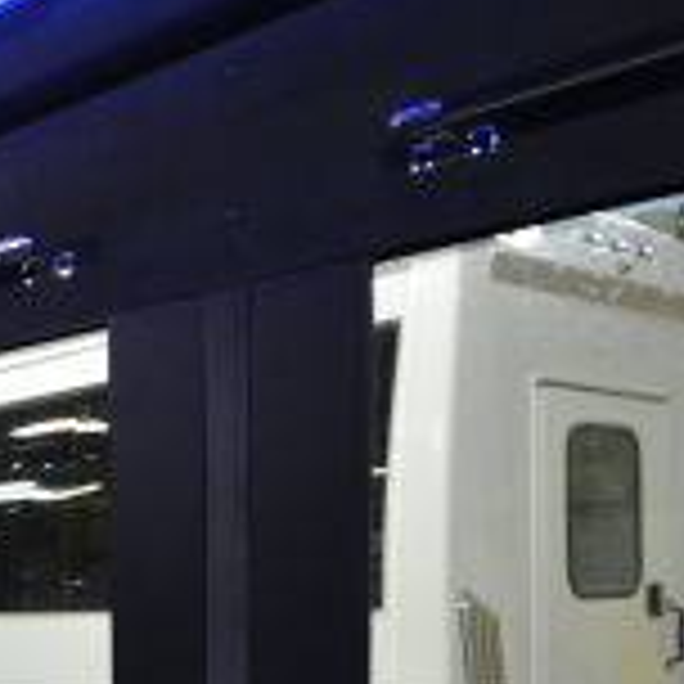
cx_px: -423
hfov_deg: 24.6
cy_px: 603
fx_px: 1051
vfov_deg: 34.3
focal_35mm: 47
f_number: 5.6
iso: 100
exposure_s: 1
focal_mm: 10
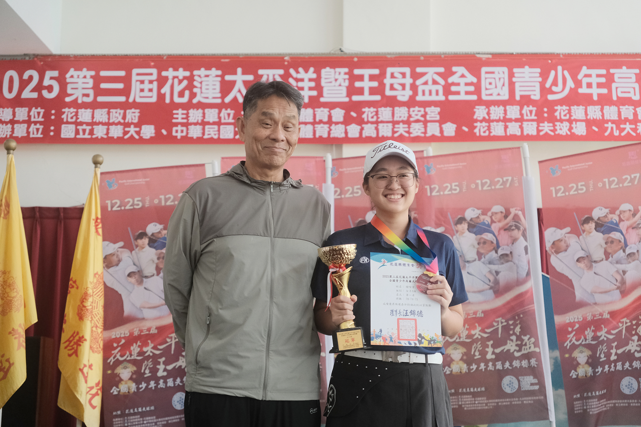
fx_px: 1033
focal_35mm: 58
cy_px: 214
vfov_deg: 23.4
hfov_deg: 34.5
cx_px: 320
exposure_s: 1/200
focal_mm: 38.6
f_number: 2.8
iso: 2000
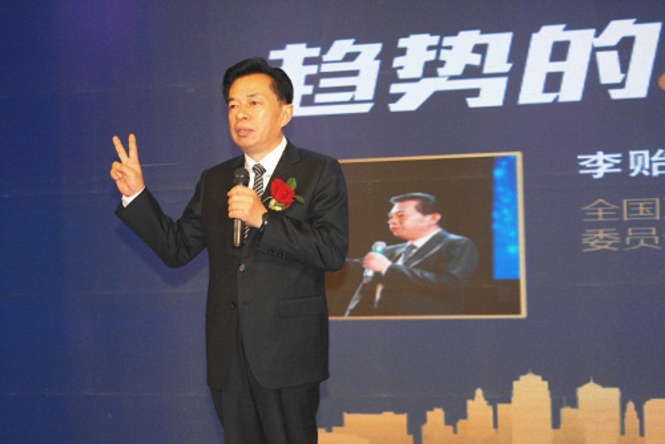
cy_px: 222
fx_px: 1941
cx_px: 332
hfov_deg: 19.4
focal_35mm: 105
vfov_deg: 13.1
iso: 400
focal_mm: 70
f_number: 5.6
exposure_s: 1/125
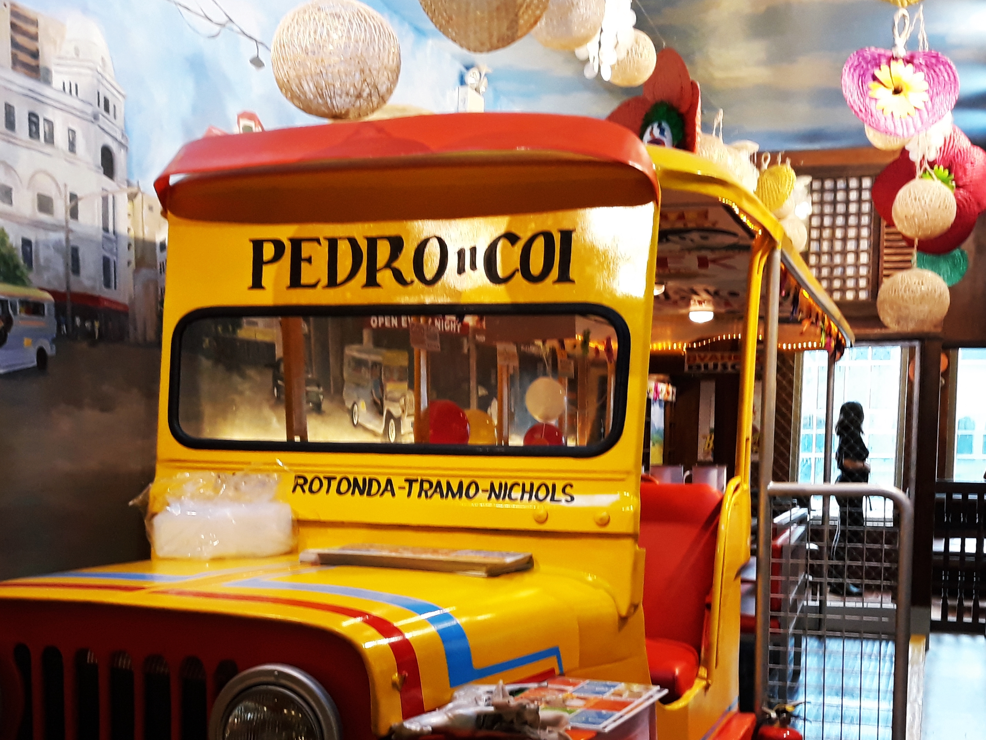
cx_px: 533
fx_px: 1253
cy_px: 570
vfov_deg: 32.2
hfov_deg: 42.9
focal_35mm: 44
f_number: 1.7
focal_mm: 3.71
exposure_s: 1/25
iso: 200
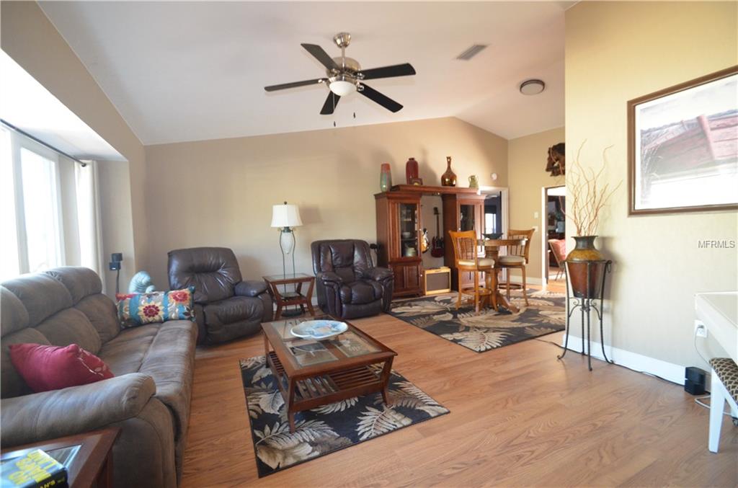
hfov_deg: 100.5
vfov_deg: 77.0
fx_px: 307
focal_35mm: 15
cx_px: 369
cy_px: 244
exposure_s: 1/60
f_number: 4
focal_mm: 10
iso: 1800
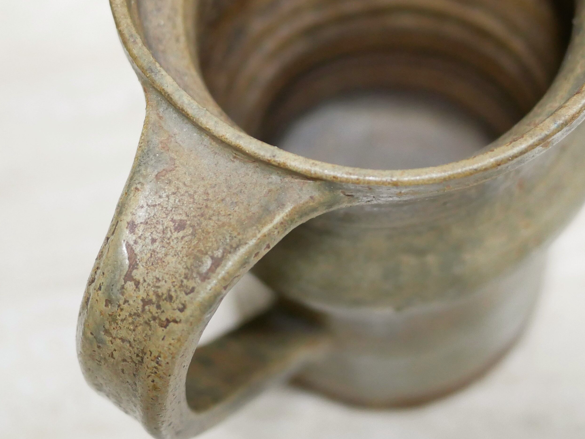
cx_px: 363
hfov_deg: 26.2
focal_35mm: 74
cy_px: 78
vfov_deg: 19.7
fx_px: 1251
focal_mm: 20
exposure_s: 1/60
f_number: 1.7
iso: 1250
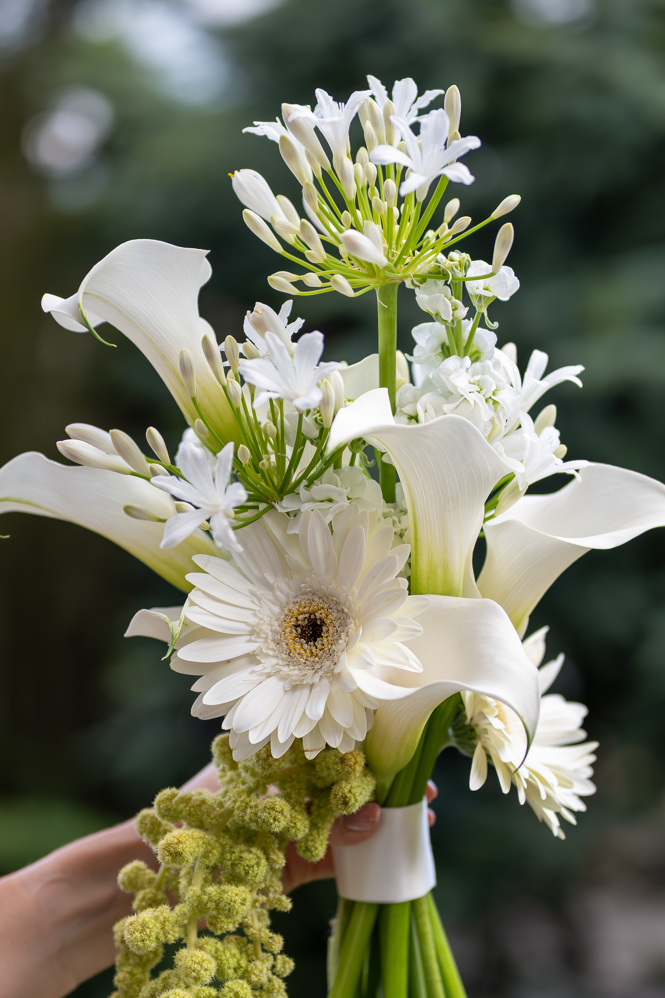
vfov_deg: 19.6
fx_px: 2881
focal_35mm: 104
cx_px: 342
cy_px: 642
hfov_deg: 13.2
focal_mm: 50
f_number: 1.8
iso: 100
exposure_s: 1/1000
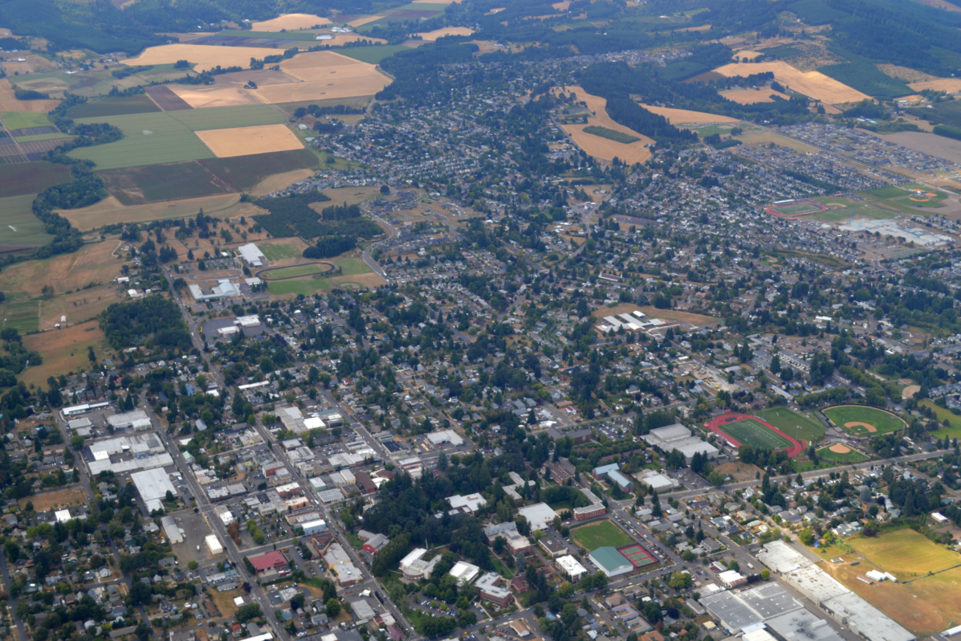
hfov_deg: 43.6
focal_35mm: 45
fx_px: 1201
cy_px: 320
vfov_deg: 29.9
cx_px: 480
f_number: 6.3
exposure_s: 1/160
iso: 100
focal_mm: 30
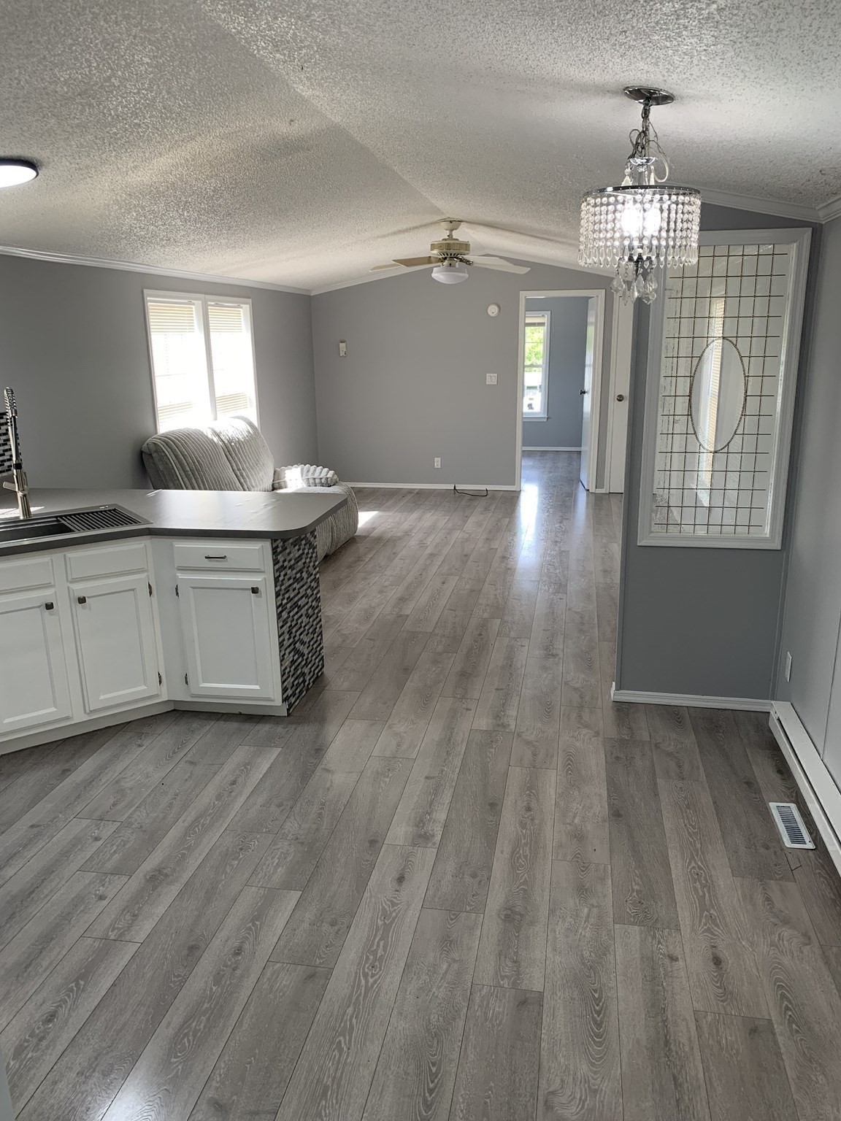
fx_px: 842
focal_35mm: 26
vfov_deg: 67.3
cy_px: 560
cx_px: 420
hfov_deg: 53.1
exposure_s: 1/120
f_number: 1.8
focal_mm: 4.25
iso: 50
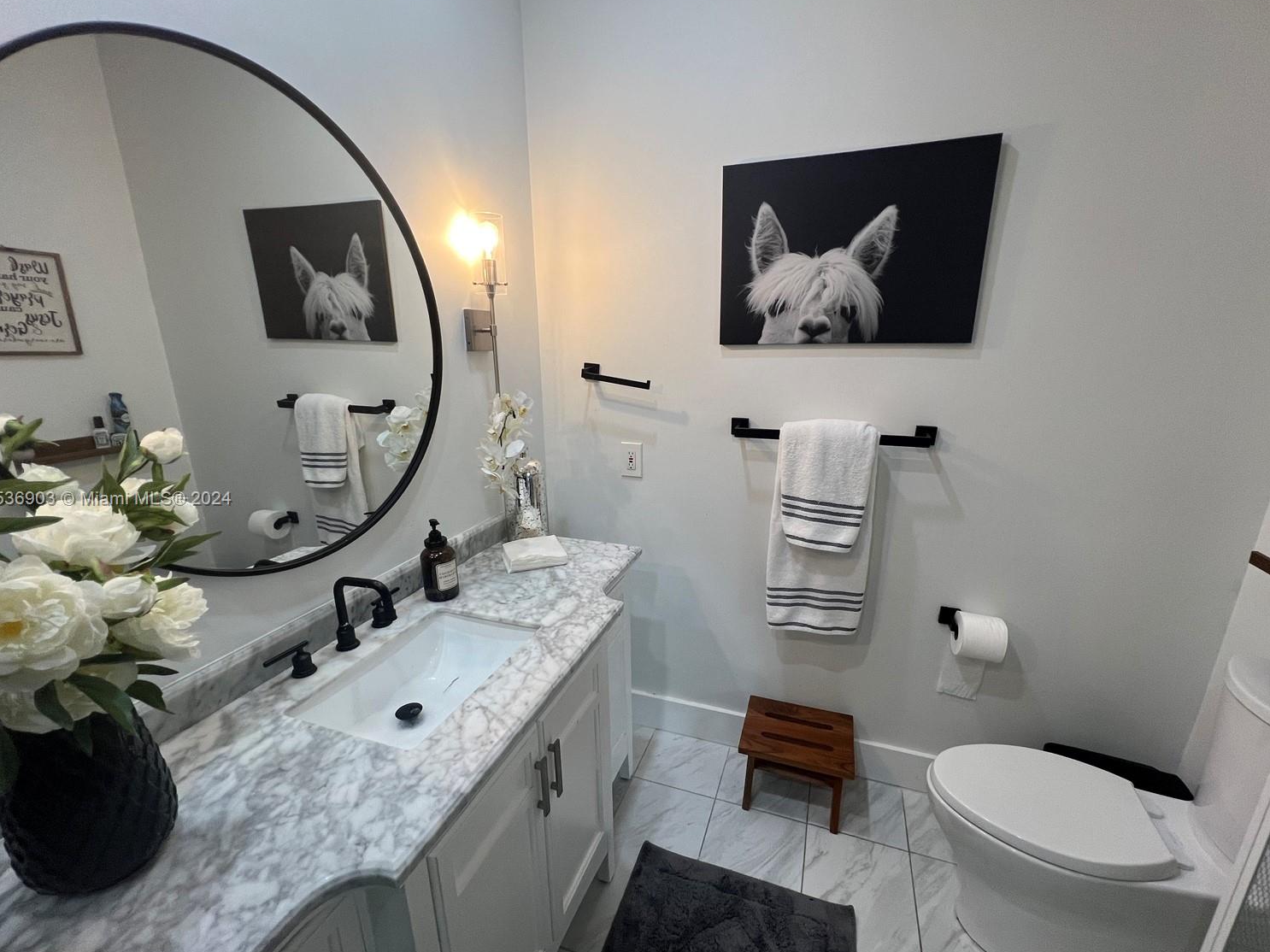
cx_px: 642
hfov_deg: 102.1
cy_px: 500
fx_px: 514
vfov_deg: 85.6
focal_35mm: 14
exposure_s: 1/120
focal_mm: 1.57
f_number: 1.8
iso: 125
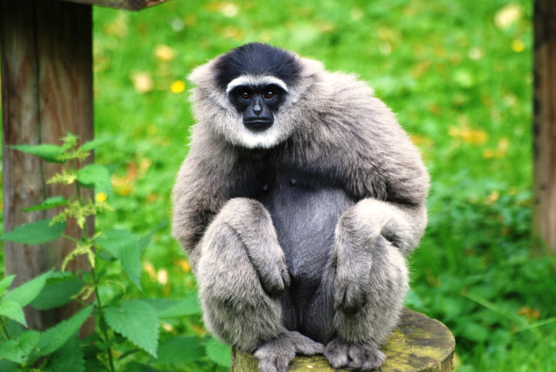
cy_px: 201
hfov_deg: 4.1
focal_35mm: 497
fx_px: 7683
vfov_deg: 2.8
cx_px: 295
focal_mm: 300
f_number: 5.6
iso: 400
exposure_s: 1/100
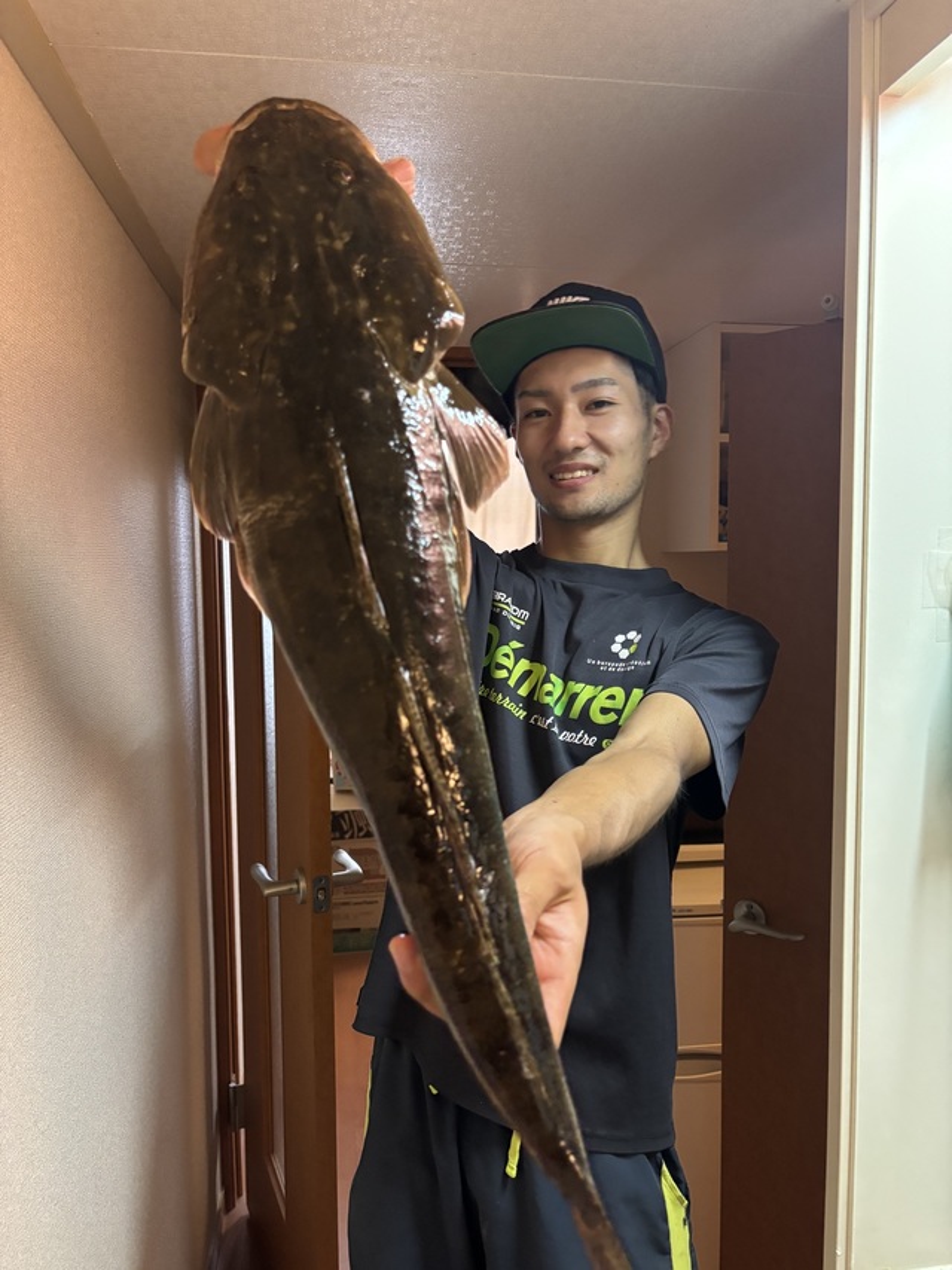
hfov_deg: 53.0
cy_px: 635
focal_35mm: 26
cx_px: 476
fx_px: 954
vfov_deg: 67.3
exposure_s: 1/50
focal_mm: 5.96
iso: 500
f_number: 1.6
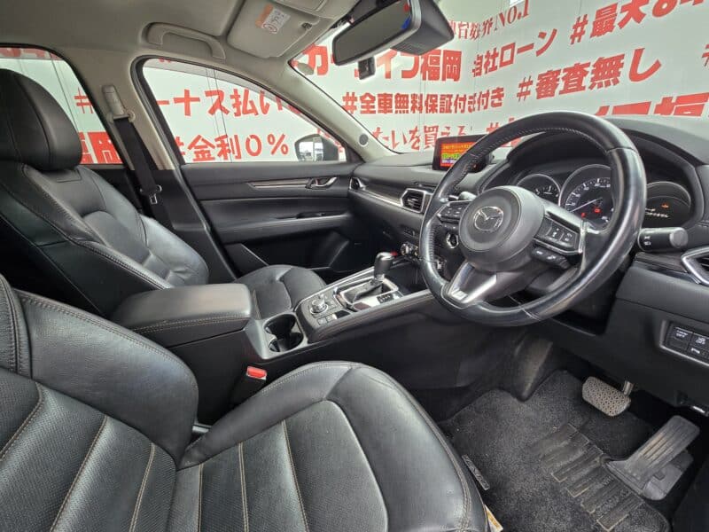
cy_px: 266
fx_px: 266
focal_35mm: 13
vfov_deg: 89.9
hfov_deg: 106.2
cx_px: 354
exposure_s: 1/50
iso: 125
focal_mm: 2.2
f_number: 2.2
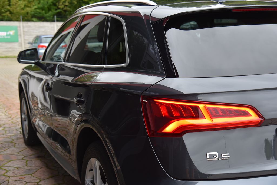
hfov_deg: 39.6
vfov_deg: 27.0
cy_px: 92
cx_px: 138
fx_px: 385
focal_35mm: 50
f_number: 4
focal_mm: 50
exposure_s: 1/60
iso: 500
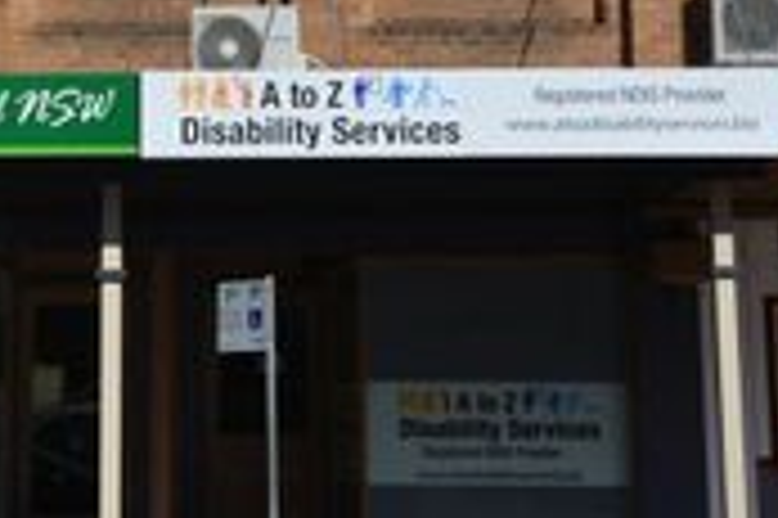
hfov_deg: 20.6
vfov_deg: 13.8
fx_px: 2116
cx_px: 171
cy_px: 38
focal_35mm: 98
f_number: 9
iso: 100
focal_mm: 24
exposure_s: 1/320
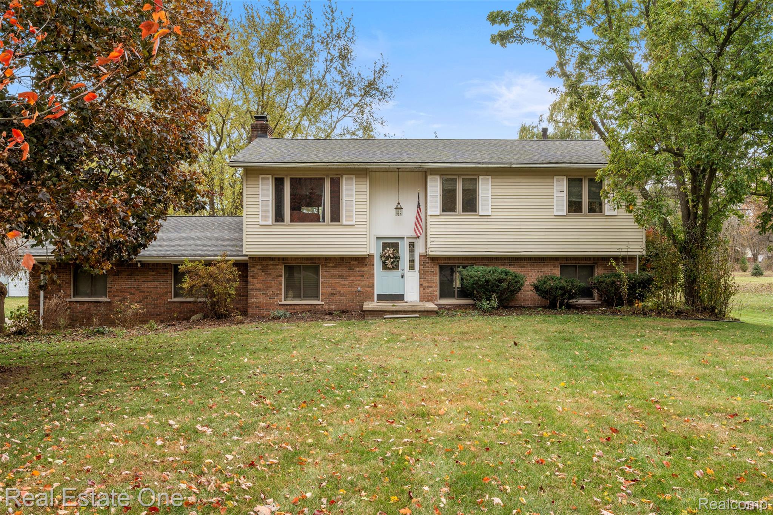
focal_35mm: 29
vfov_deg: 45.0
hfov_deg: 63.7
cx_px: 386
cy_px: 258
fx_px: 623
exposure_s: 1/80
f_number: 9
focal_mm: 29
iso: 250
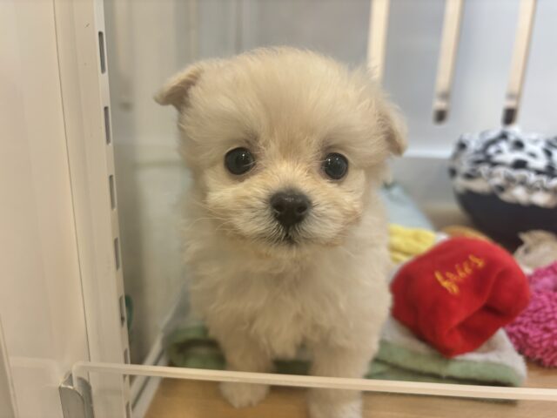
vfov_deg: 53.1
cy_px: 209
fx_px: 418
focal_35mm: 26
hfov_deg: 67.3
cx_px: 278
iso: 100
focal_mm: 5.96
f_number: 1.6
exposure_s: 1/50
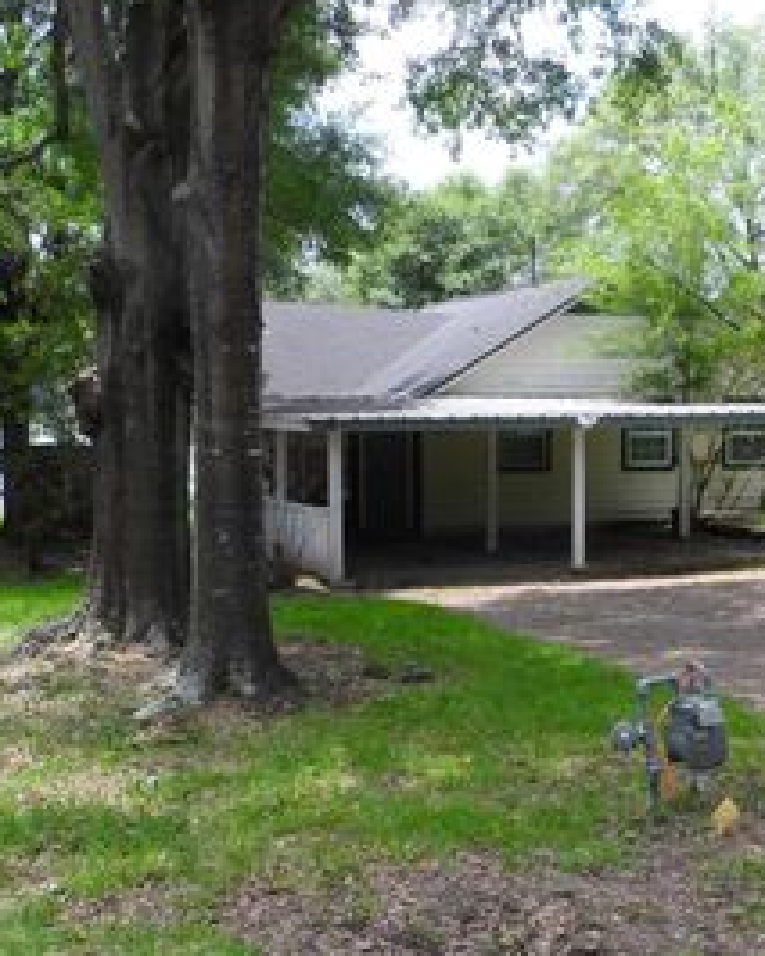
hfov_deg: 33.7
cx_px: 539
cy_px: 570
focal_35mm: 44
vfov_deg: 41.8
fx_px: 1245
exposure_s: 1/350
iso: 80
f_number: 3.2
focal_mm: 4
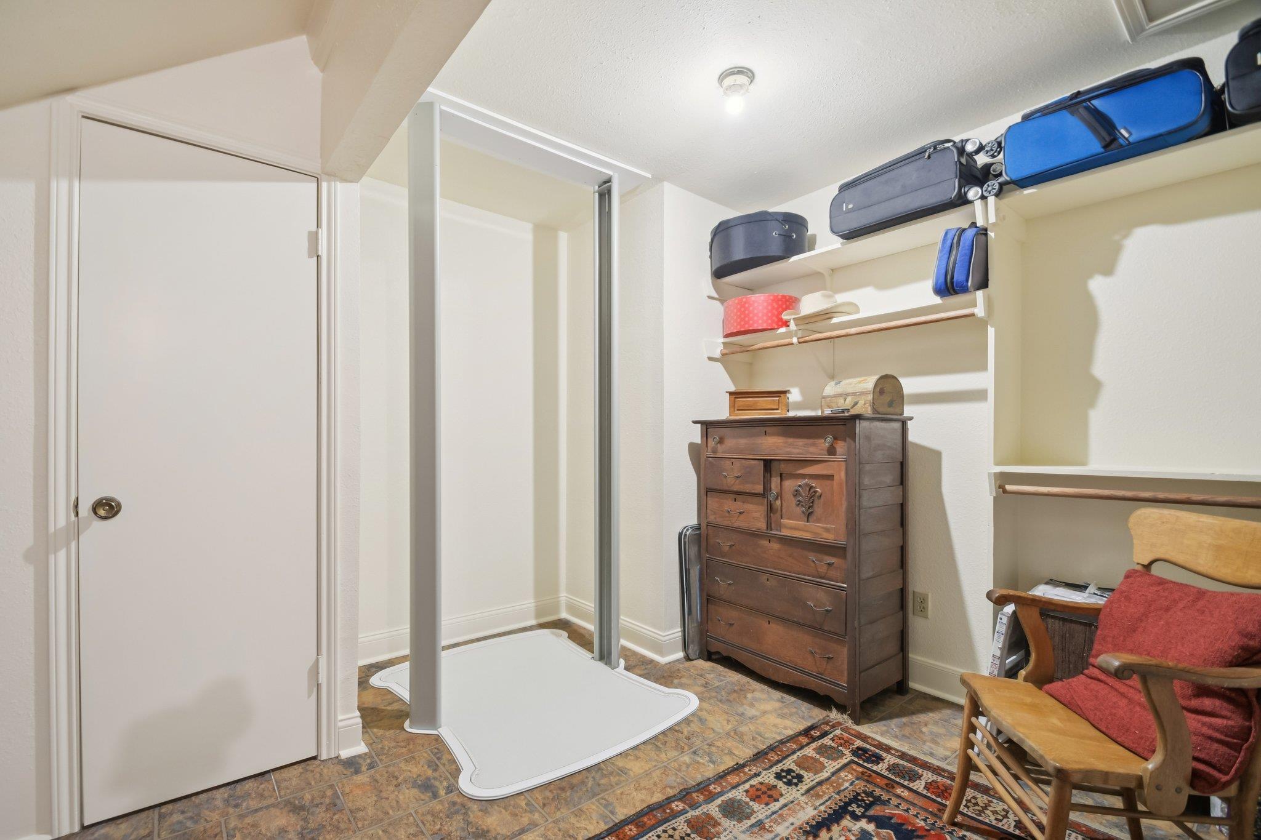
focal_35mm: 15
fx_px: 525
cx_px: 630
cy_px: 420
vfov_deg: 77.3
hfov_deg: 100.4
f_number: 8
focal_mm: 10
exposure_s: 1/1.67
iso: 400
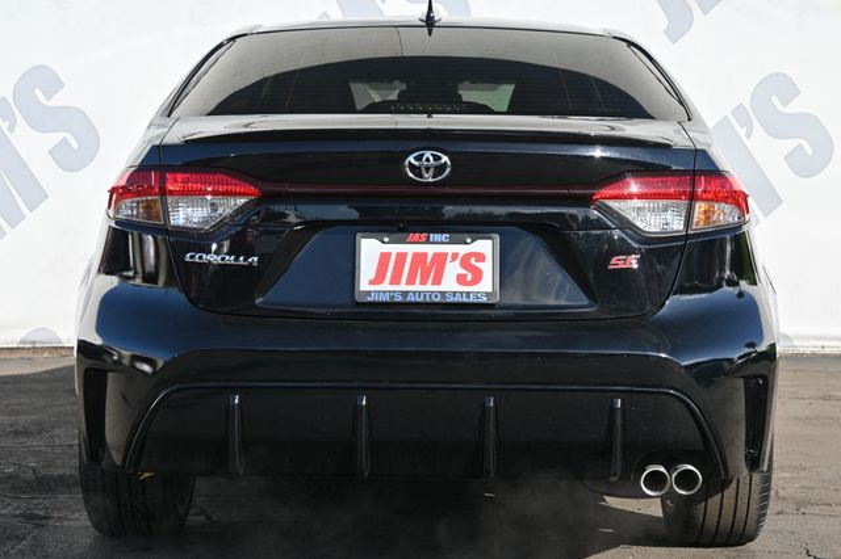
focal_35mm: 75
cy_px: 280
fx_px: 1751
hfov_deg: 27.0
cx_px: 420
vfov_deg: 18.2
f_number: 6.3
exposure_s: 1/250
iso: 140
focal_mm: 50
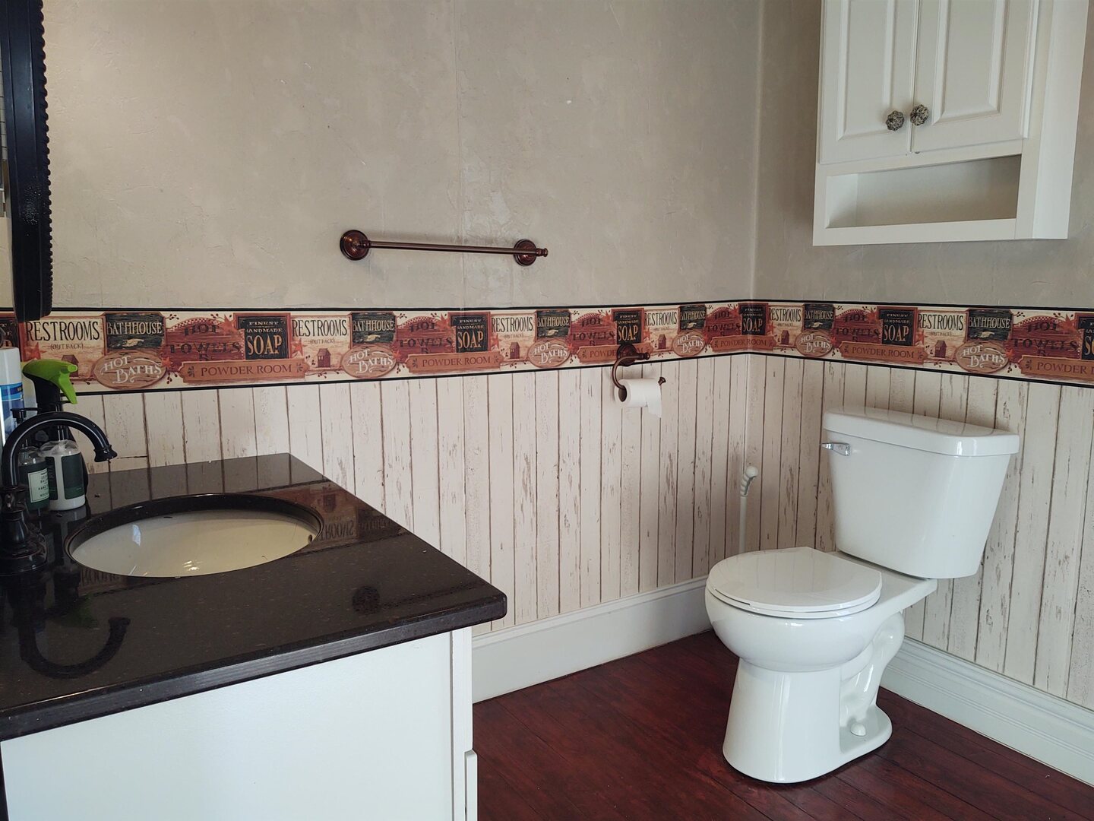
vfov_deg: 51.4
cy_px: 410
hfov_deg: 65.3
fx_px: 853
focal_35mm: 27
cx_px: 547
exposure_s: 1/100
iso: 117
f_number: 1.7
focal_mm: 4.75
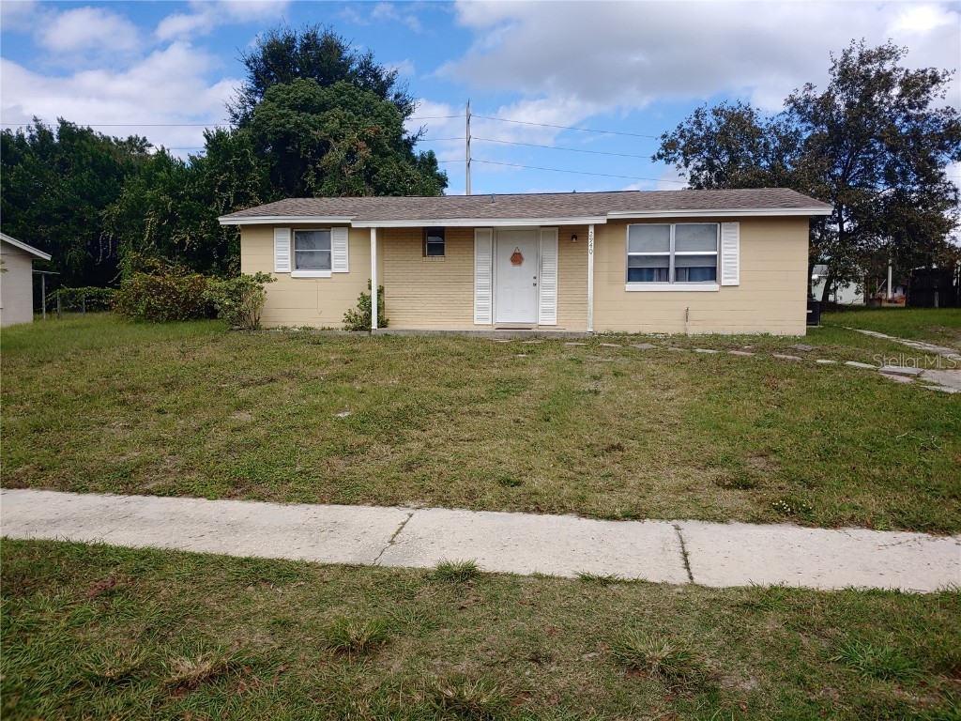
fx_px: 694
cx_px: 480
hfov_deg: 69.4
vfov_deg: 54.9
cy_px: 360
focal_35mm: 25
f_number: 1.5
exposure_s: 1/2703
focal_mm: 4.23
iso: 50
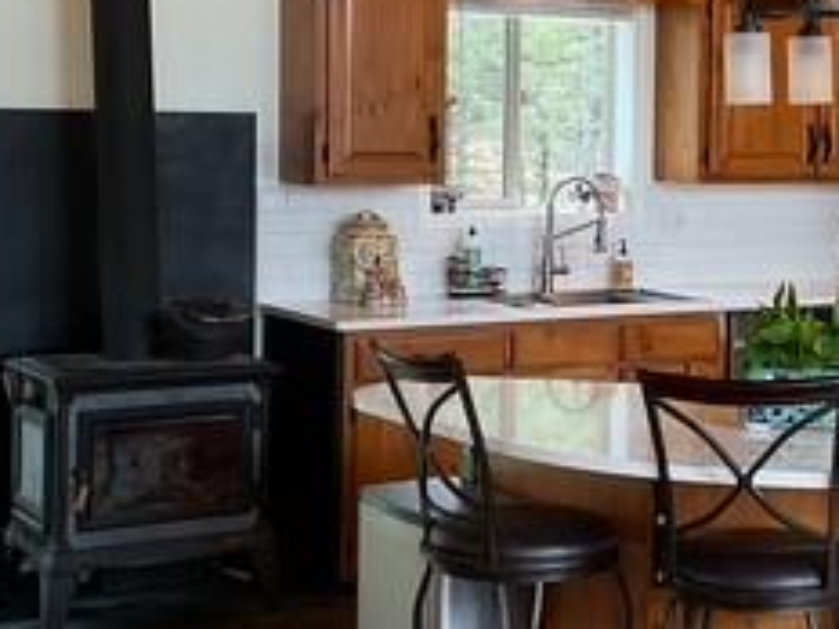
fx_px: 1939
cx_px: 705
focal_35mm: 80
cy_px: 206
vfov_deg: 18.4
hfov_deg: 23.9
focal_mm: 3
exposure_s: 1/60
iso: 80
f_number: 1.8
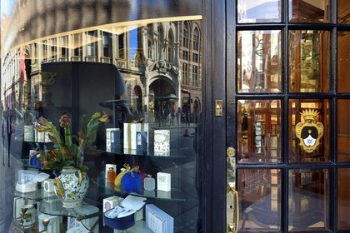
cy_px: 116
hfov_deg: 65.5
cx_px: 175
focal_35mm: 28
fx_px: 272
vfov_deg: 46.4
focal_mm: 28
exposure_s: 1/40
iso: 400
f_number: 8
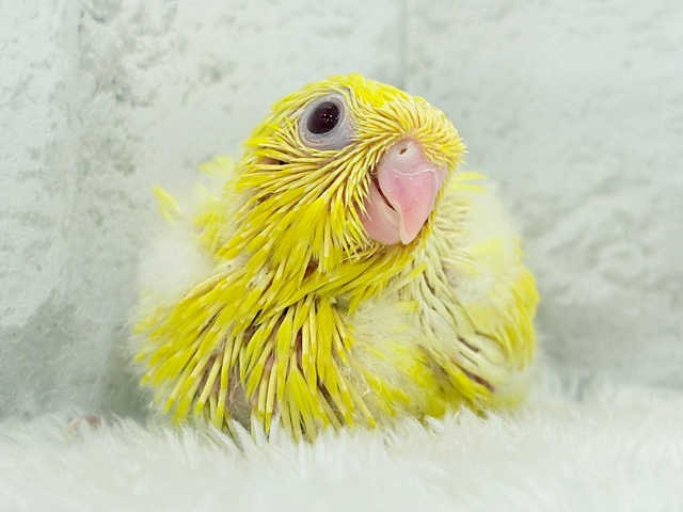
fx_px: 1026
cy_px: 256
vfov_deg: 28.0
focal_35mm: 52
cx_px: 342
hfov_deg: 36.8
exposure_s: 1/100
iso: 80
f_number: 1.6
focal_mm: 5.96
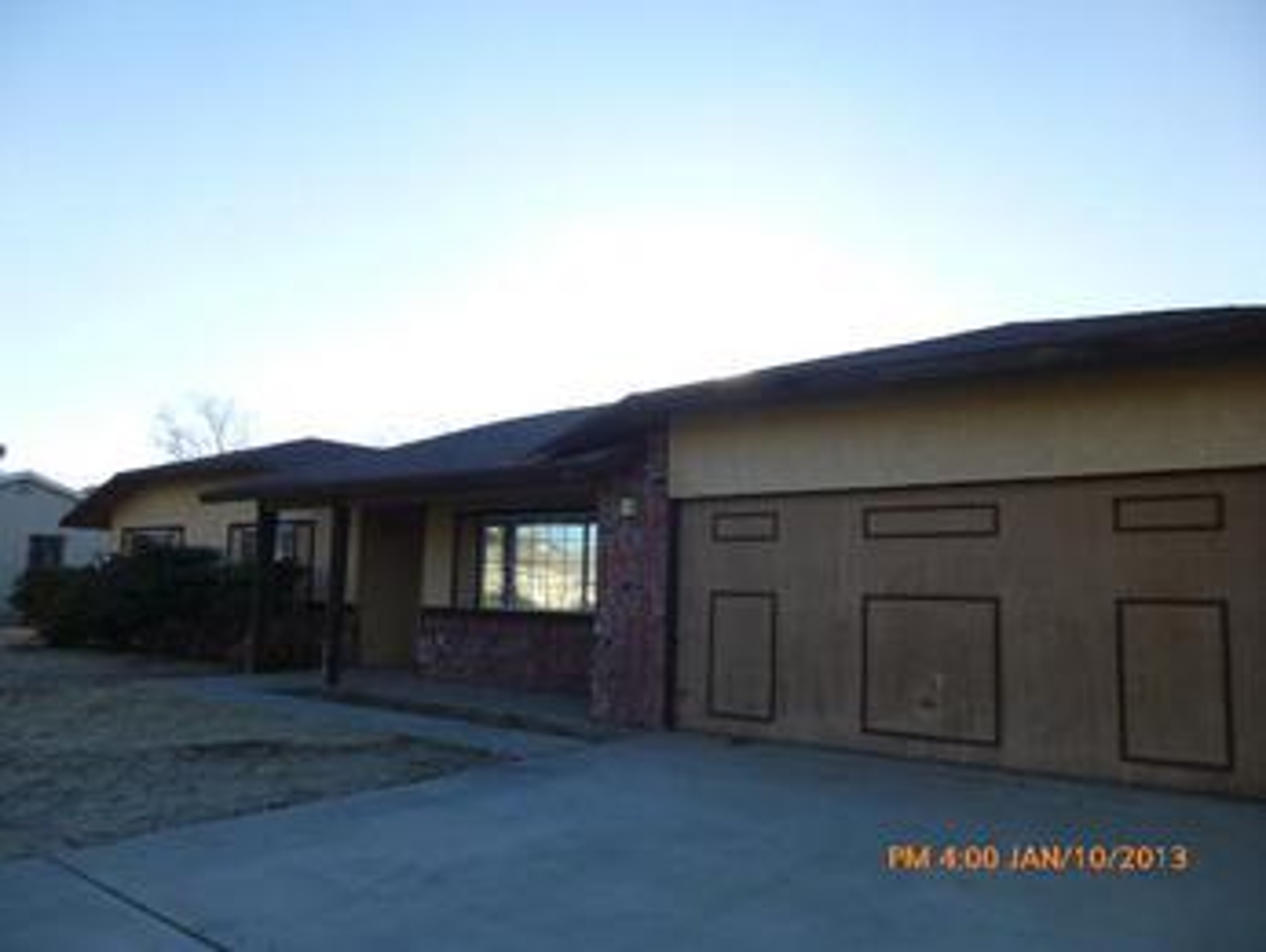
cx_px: 633
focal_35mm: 25
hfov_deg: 69.4
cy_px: 476
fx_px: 915
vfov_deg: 54.9
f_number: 3.1
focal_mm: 4.5
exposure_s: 1/500
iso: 100
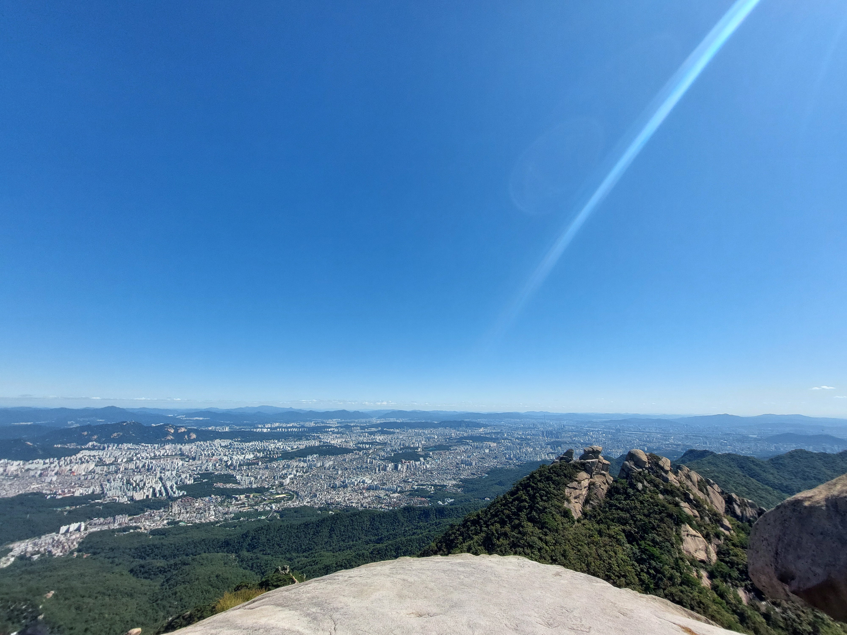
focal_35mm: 13
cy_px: 318
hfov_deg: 106.2
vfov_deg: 89.9
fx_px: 318
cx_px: 424
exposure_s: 1/2128
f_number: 2.2
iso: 50
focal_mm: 1.74
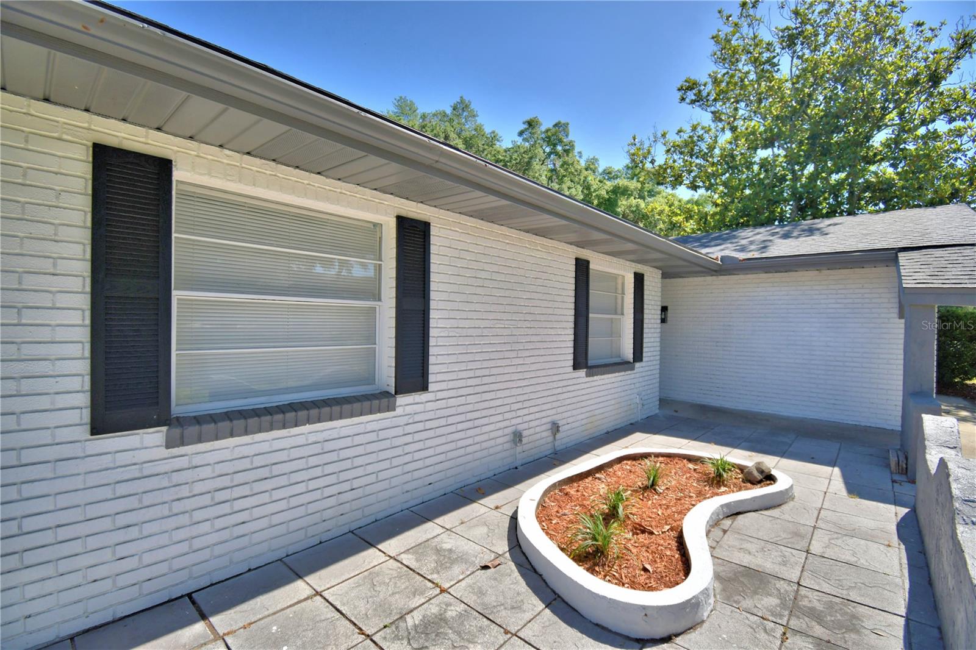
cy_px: 325
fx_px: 407
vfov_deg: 77.3
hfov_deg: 100.4
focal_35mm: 15
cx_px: 488
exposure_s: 1/800
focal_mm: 10
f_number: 4.5
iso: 100
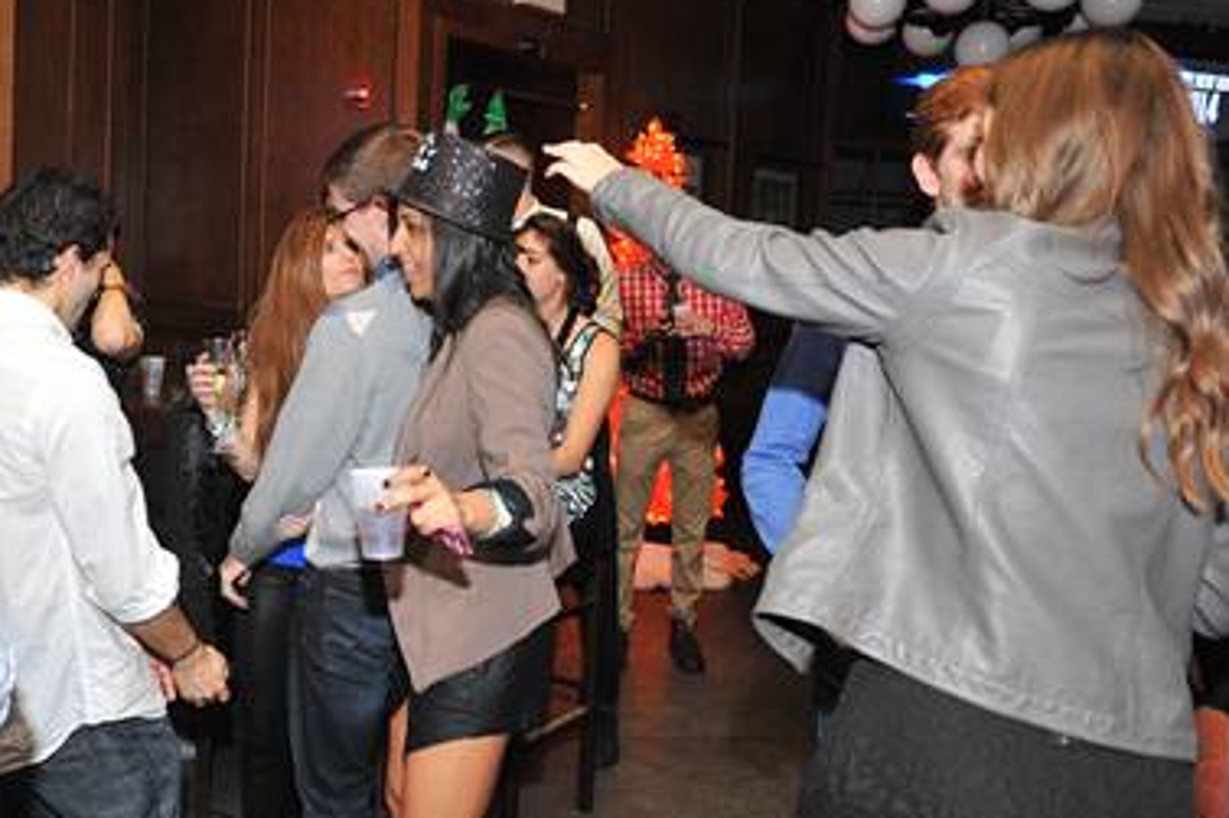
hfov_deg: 53.5
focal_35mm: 35
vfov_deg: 37.8
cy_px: 368
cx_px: 421
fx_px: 1194
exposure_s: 1/100
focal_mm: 24
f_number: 4.5
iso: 1600
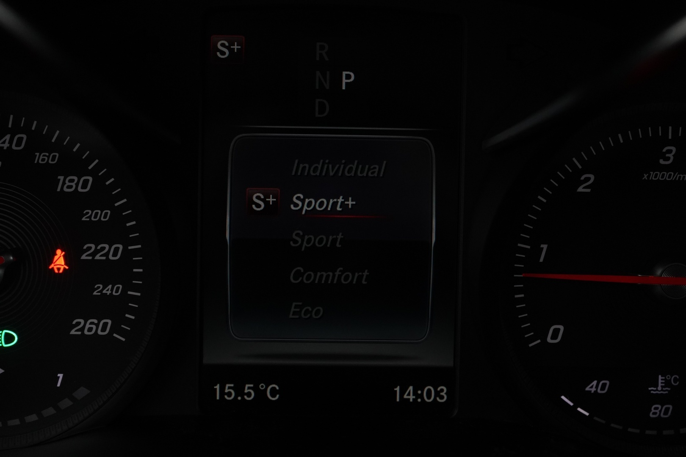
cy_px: 228
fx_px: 1029
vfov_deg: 25.1
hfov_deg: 36.9
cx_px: 343
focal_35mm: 54
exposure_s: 1/60
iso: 4000
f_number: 5
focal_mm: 54
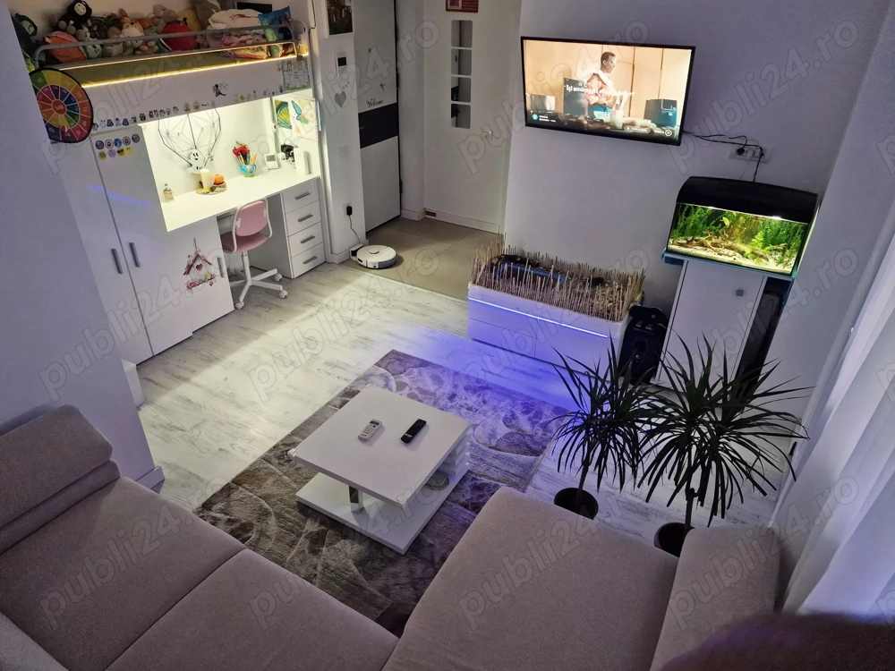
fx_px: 595
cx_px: 448
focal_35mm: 23
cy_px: 336
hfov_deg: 73.9
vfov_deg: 58.9
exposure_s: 1/100
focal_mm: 6.4
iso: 1000
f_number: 1.8
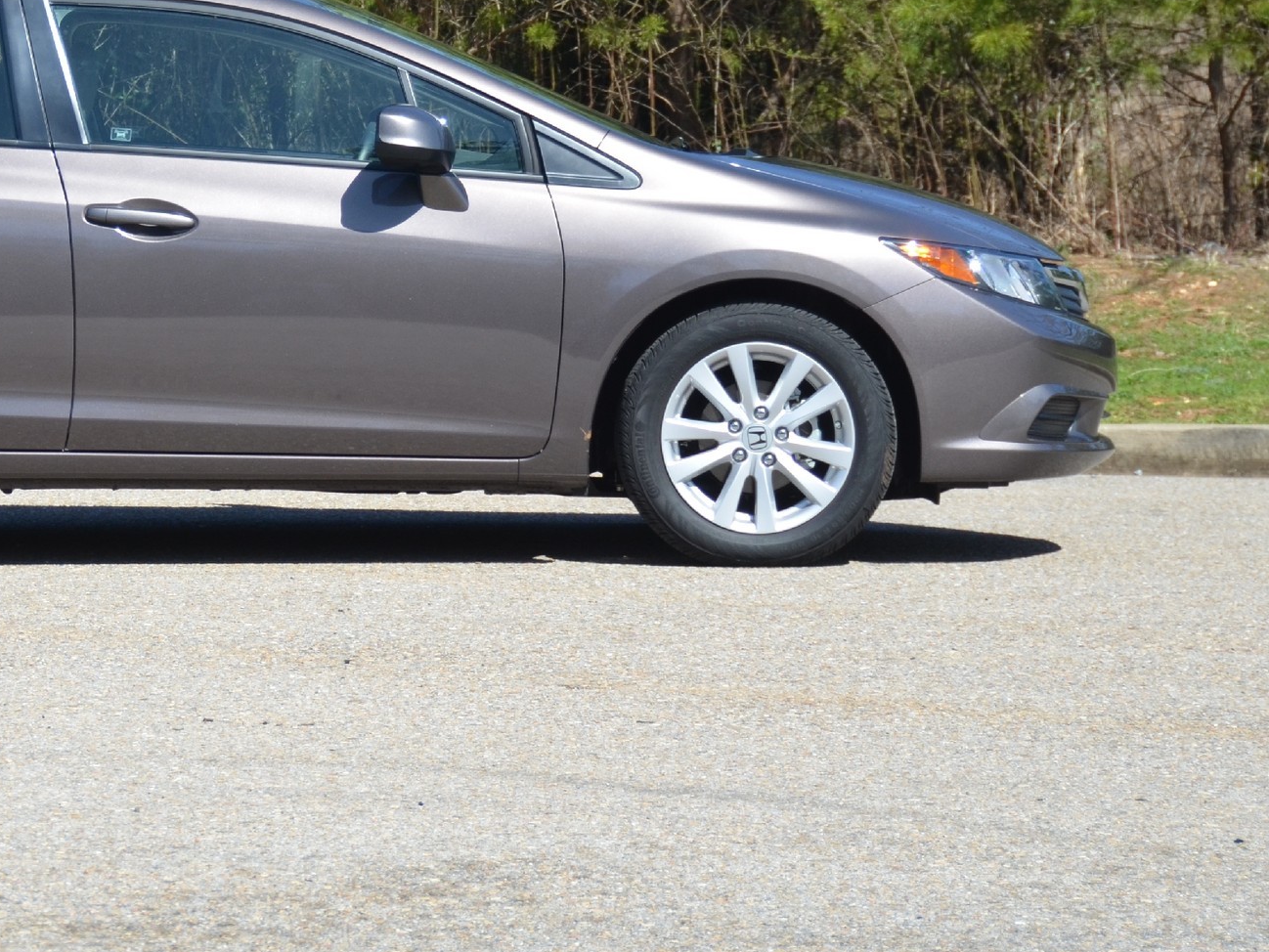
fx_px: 7113
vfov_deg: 7.6
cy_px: 157
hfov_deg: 10.1
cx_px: 129
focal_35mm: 194
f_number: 5.6
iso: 400
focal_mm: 70
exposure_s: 1/1250
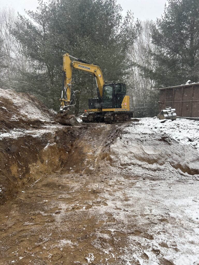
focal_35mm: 26
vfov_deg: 67.3
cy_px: 132
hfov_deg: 53.1
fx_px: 199
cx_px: 100
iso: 50
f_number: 1.5
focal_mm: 5.7
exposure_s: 1/523
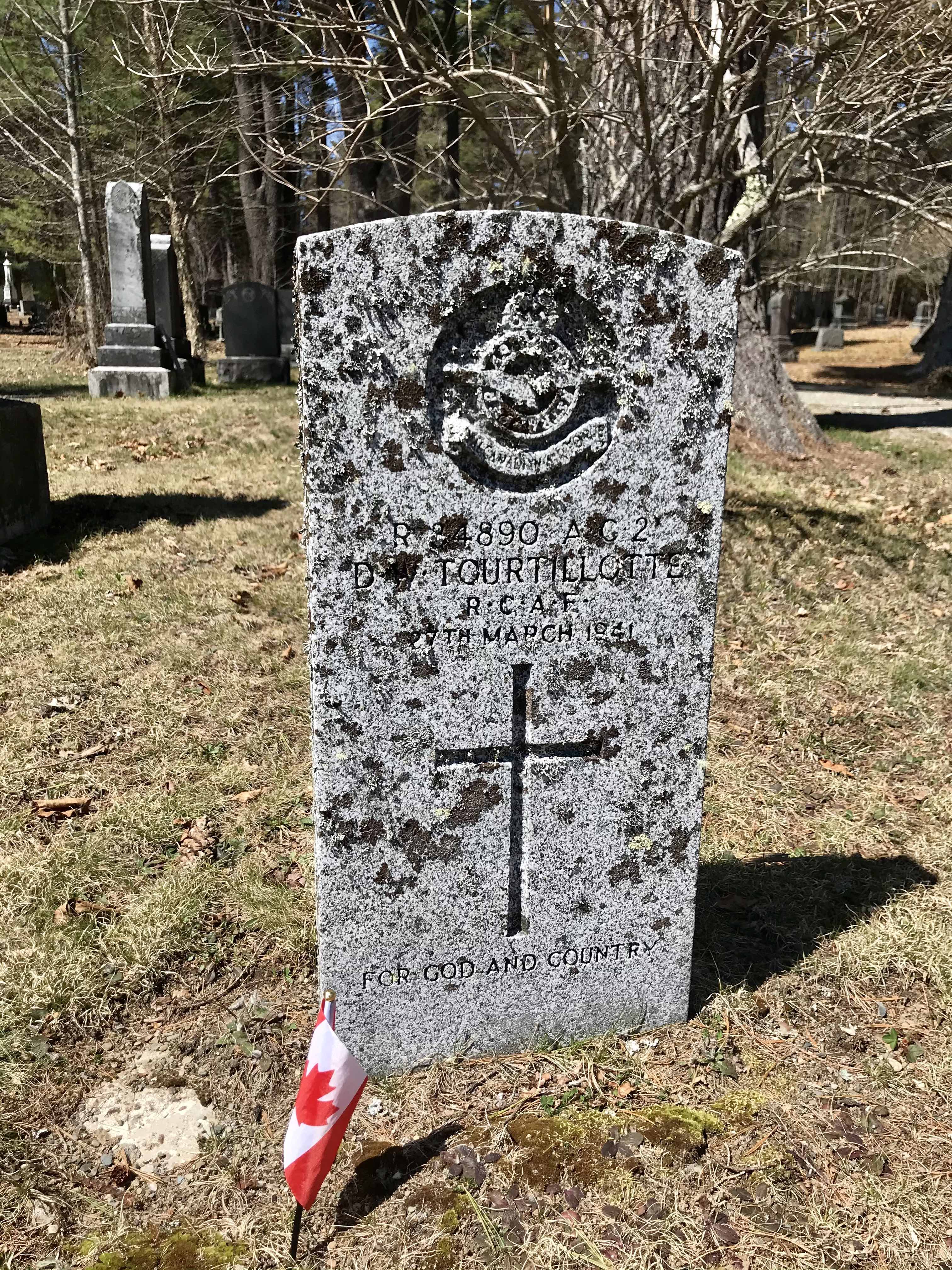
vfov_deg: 63.4
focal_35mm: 28
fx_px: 1027
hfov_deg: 49.7
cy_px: 635
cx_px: 476
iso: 20
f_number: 1.8
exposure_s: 1/2519
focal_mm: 3.99
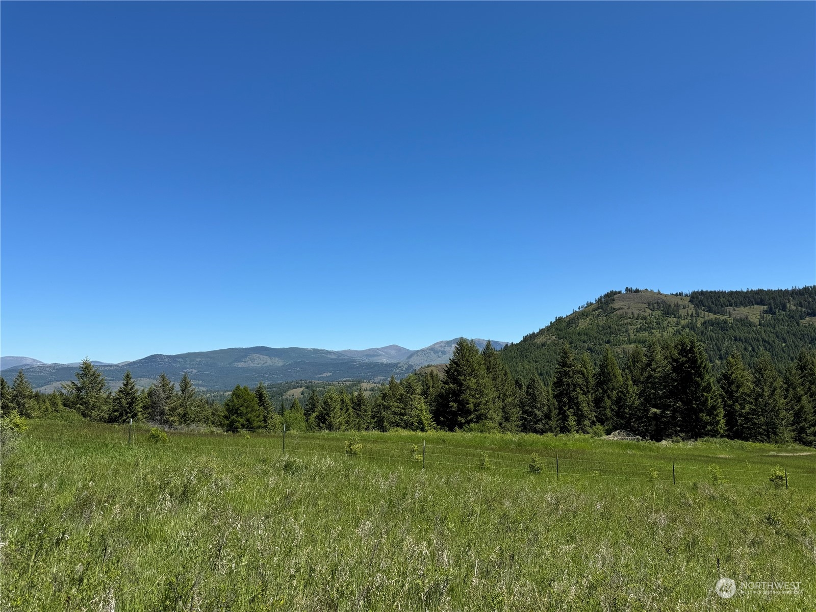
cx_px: 408
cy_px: 306
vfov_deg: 56.8
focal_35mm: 24
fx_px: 566
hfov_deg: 71.6
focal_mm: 6.76
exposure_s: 1/4310
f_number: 1.78
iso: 80
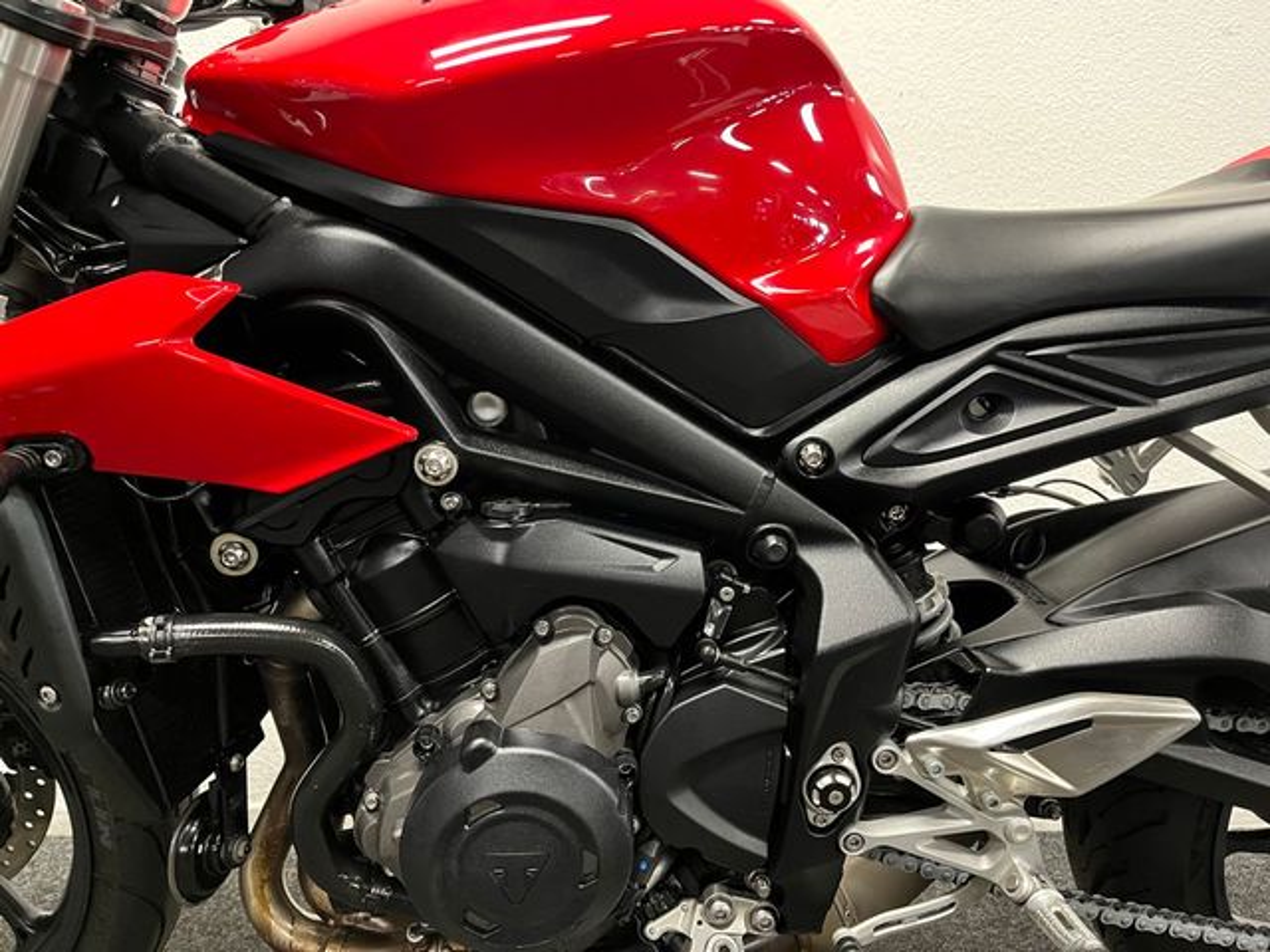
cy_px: 476
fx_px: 954
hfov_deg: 67.3
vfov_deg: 53.1
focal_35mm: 26
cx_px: 635
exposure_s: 1/33
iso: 500
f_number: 1.6
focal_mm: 5.1
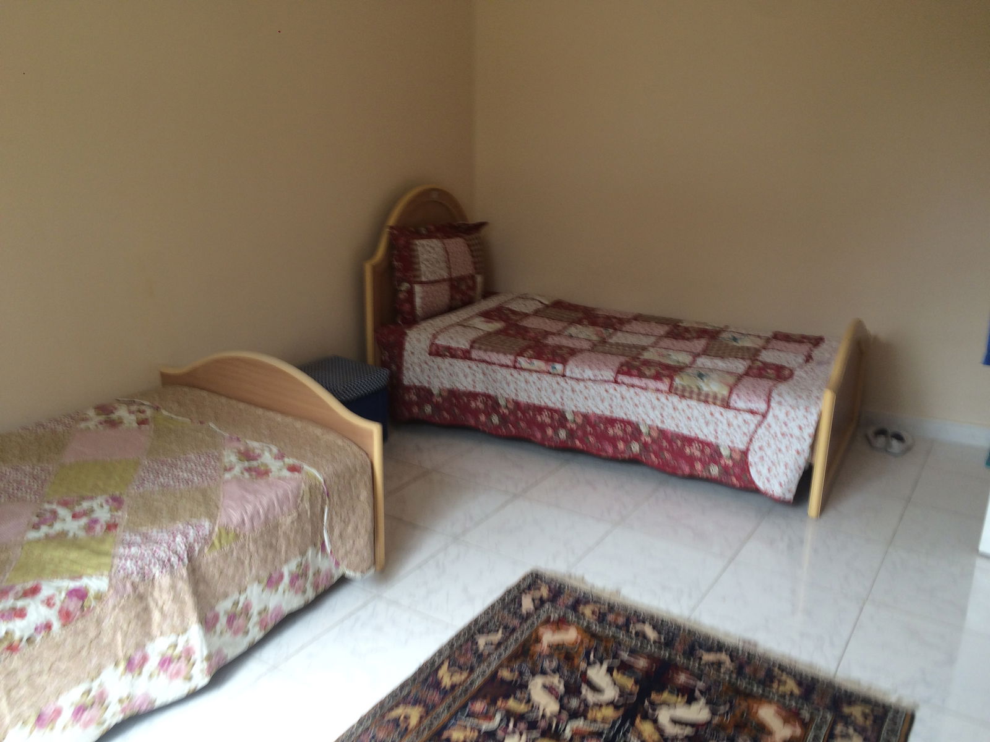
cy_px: 371
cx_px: 495
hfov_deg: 61.7
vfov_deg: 48.2
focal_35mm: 29
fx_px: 829
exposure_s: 1/50
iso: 40
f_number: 2.2
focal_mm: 4.15
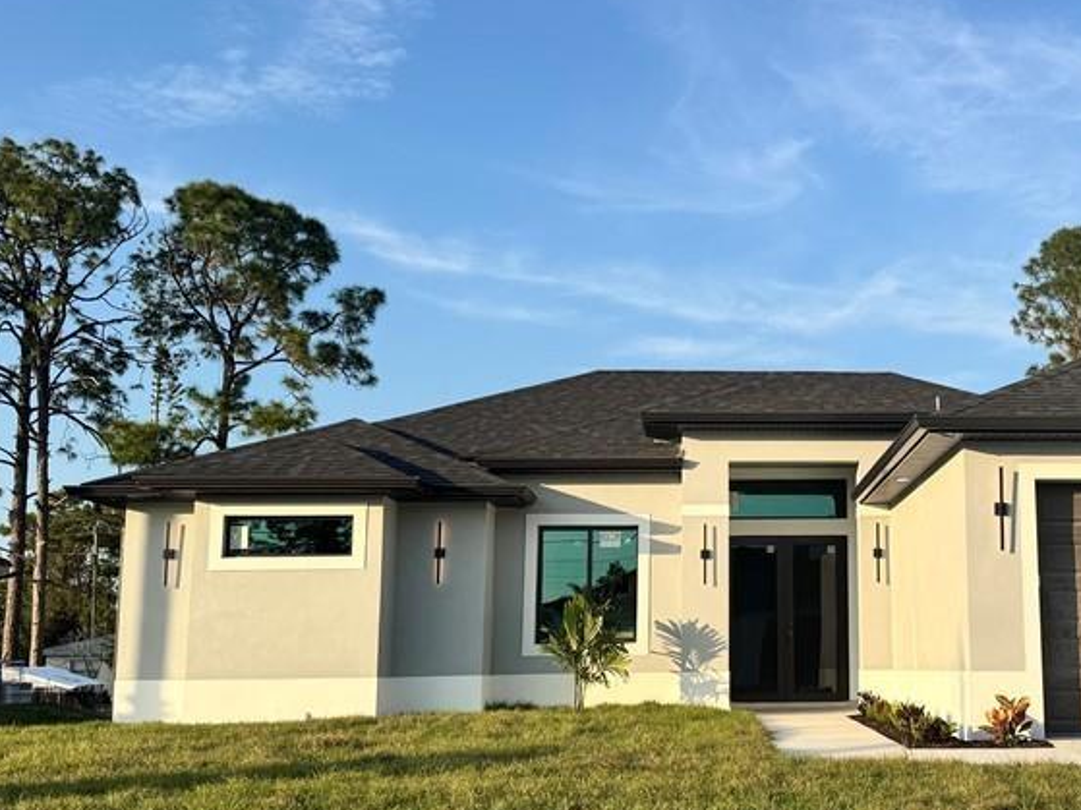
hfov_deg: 41.8
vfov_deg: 32.8
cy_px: 468
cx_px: 793
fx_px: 1374
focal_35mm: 44
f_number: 1.78
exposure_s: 1/3247
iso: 80
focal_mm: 6.76
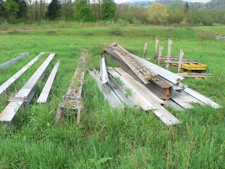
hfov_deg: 51.4
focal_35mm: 36
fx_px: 234
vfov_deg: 39.7
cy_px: 84
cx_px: 112
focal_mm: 6
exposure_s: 1/125
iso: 80
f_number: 4
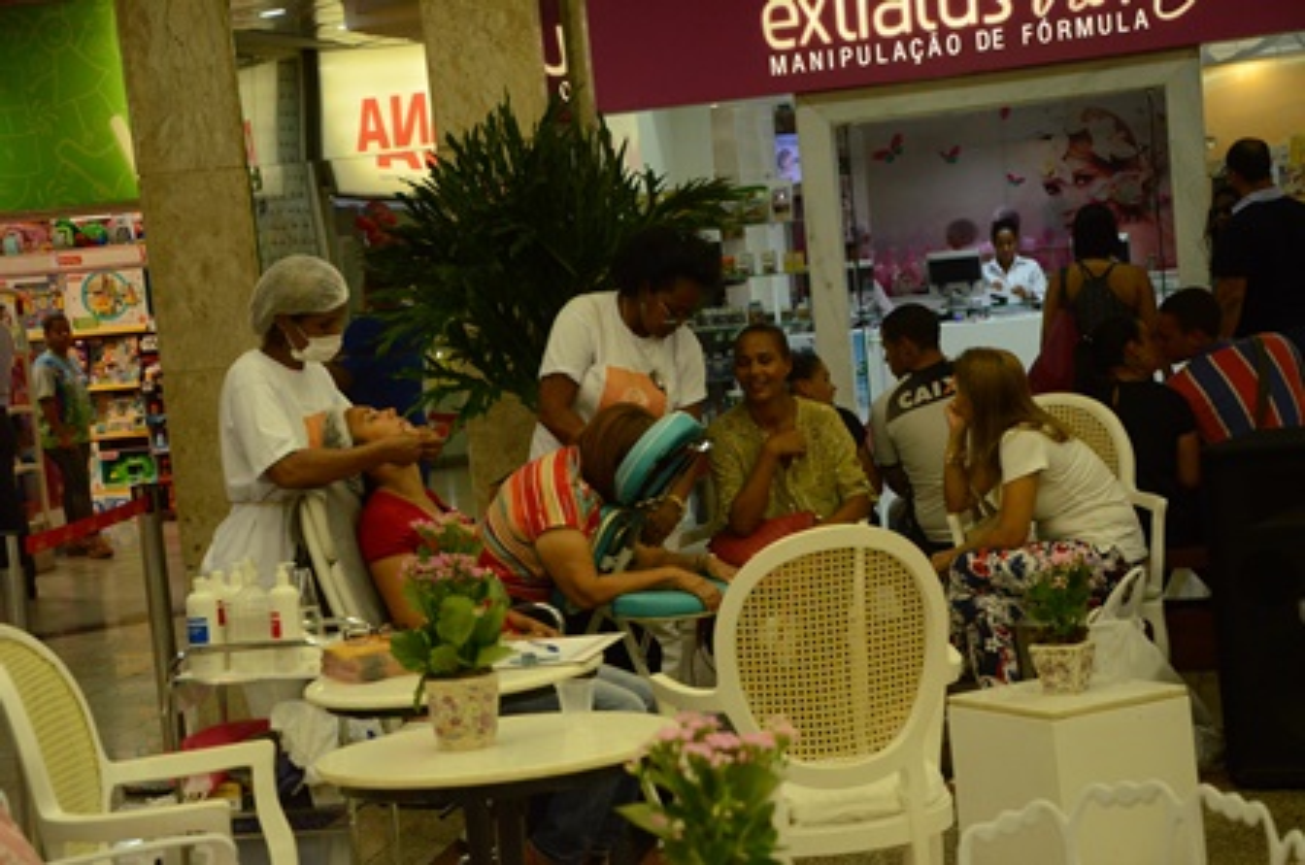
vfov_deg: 17.4
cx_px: 652
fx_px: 2822
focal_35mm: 78
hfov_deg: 26.0
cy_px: 432
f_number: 5.6
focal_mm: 52
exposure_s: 1/160
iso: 2200
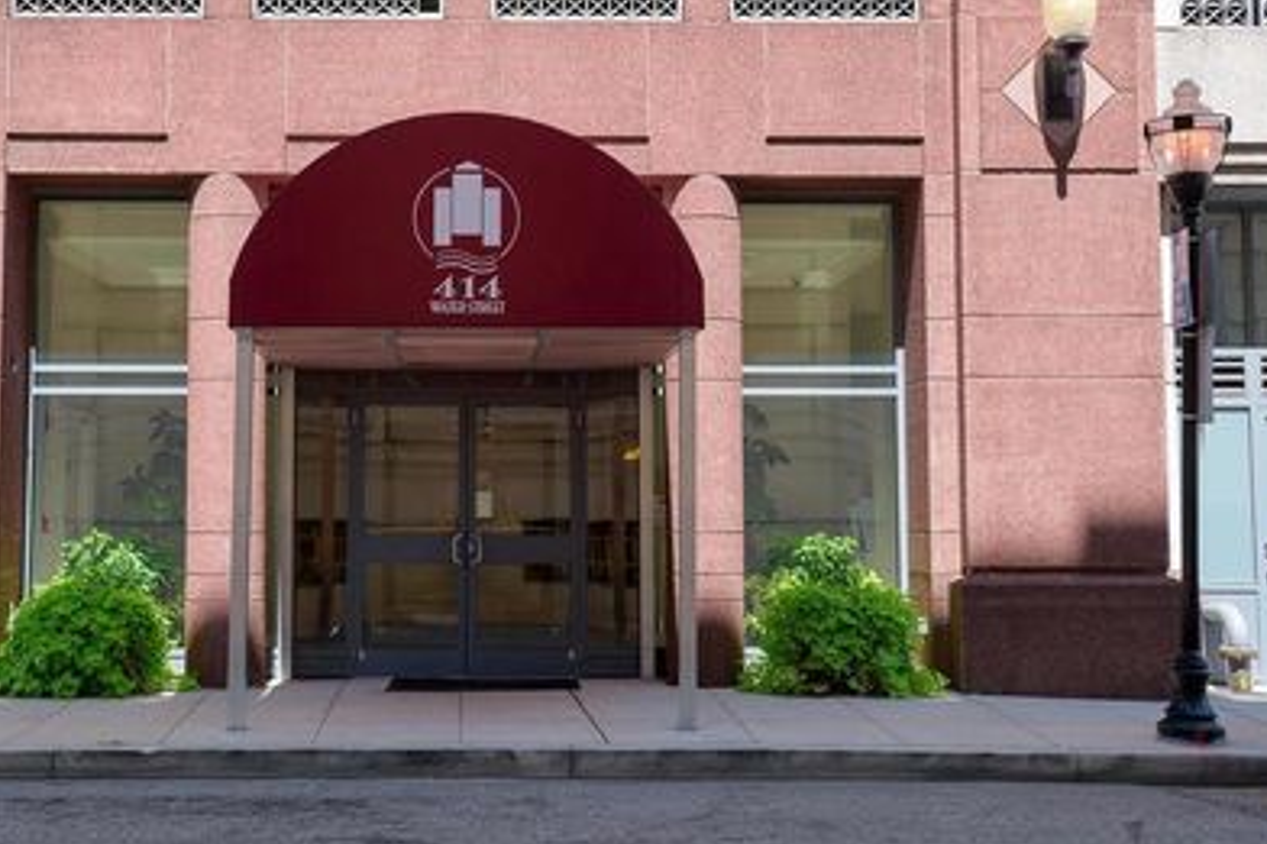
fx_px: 1794
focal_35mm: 51
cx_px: 517
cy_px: 351
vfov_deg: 26.4
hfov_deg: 38.8
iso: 250
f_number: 5.6
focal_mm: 40
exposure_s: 1/60
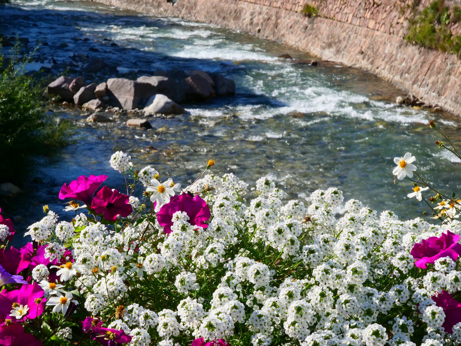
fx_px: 1438
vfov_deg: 13.7
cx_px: 230
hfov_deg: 18.2
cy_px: 173
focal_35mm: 108
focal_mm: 54
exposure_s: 1/250
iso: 800
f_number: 22
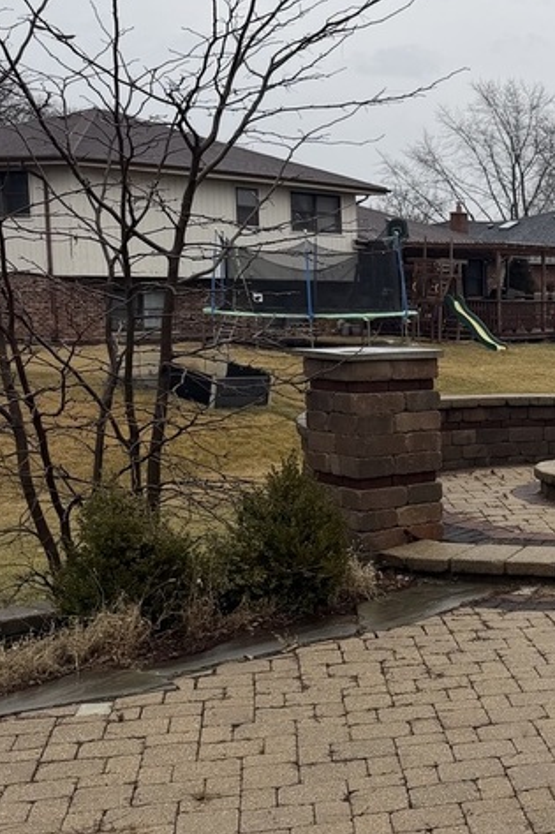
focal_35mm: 57
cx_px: 692
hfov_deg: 21.7
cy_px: 495
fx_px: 1319
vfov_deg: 35.0
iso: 80
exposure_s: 1/878
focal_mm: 6.76
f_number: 1.78
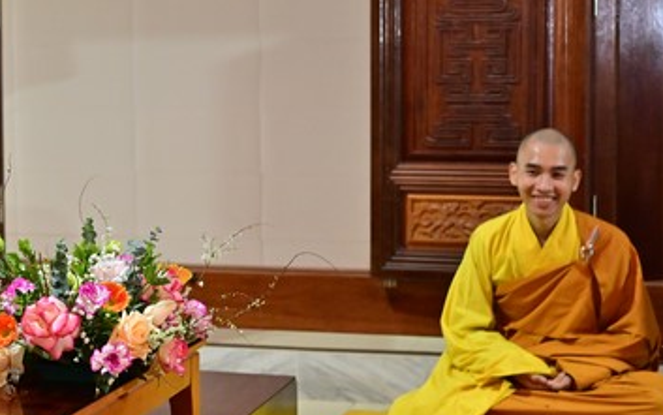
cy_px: 180
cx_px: 88
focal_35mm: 90
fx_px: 1627
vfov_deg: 14.5
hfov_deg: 22.6
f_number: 4
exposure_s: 1/100
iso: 3200
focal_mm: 48
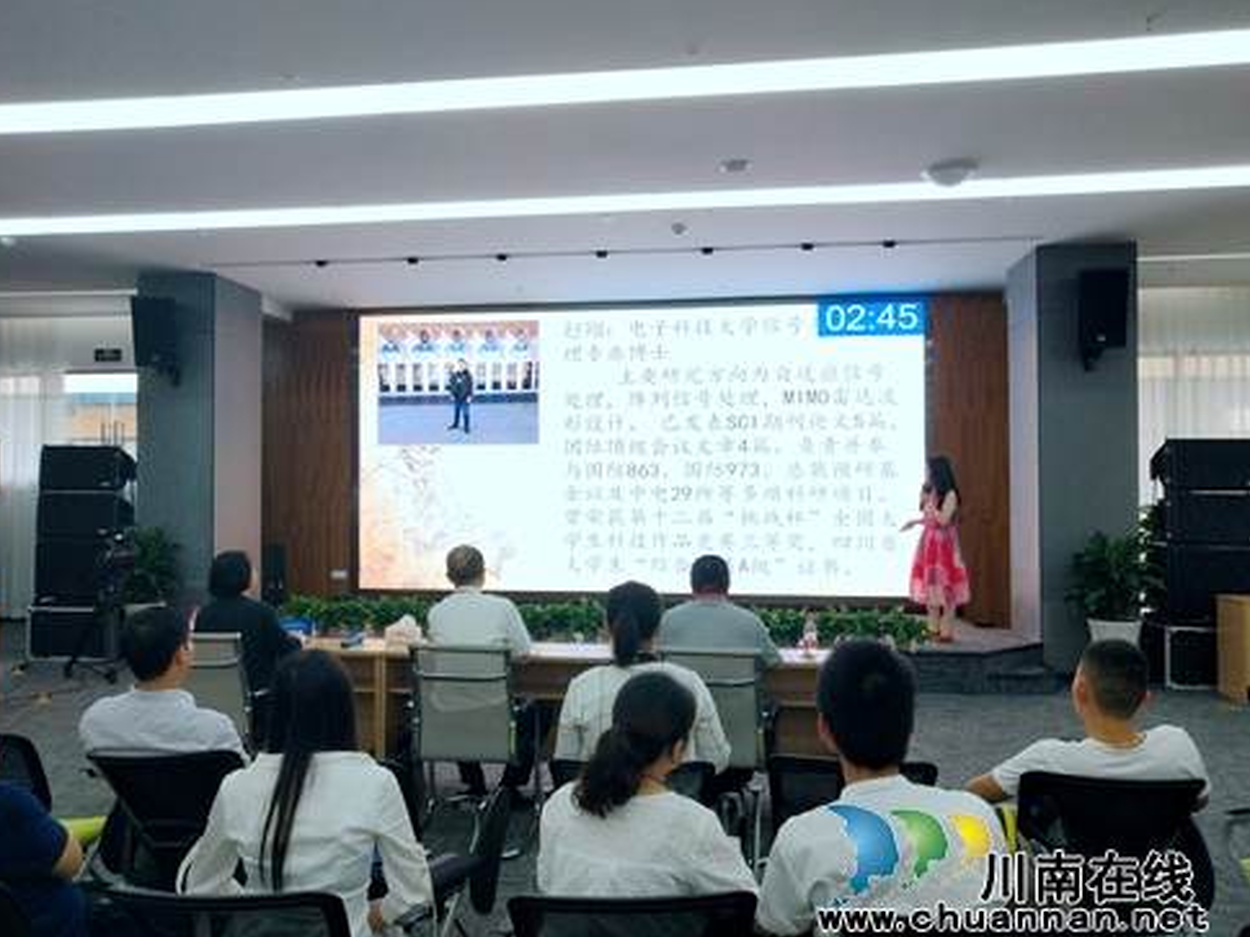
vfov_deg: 45.4
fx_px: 1119
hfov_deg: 58.3
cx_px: 615
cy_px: 474
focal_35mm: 31
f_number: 1.8
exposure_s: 1/151
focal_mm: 3.95
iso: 53
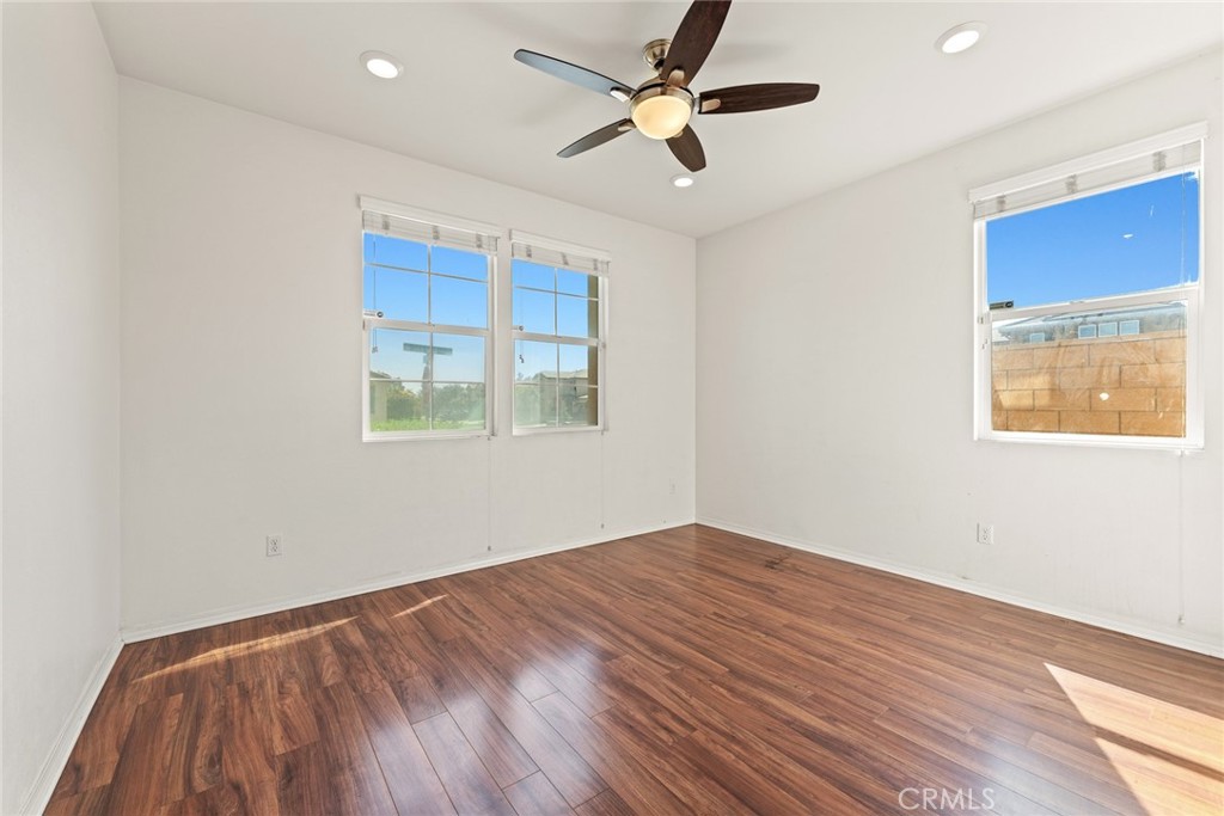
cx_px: 612
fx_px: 476
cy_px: 408
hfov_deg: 104.2
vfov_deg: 81.2
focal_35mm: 14
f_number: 6.3
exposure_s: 1/60
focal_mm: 14
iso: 400
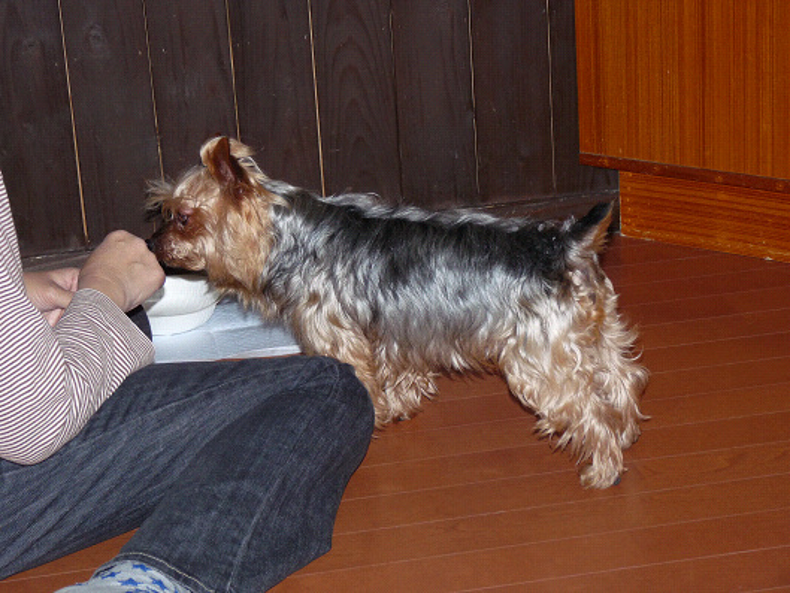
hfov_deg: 21.5
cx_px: 395
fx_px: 2077
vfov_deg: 16.2
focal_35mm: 91
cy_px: 296
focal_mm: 16.1
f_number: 3.4
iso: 200
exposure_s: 1/80
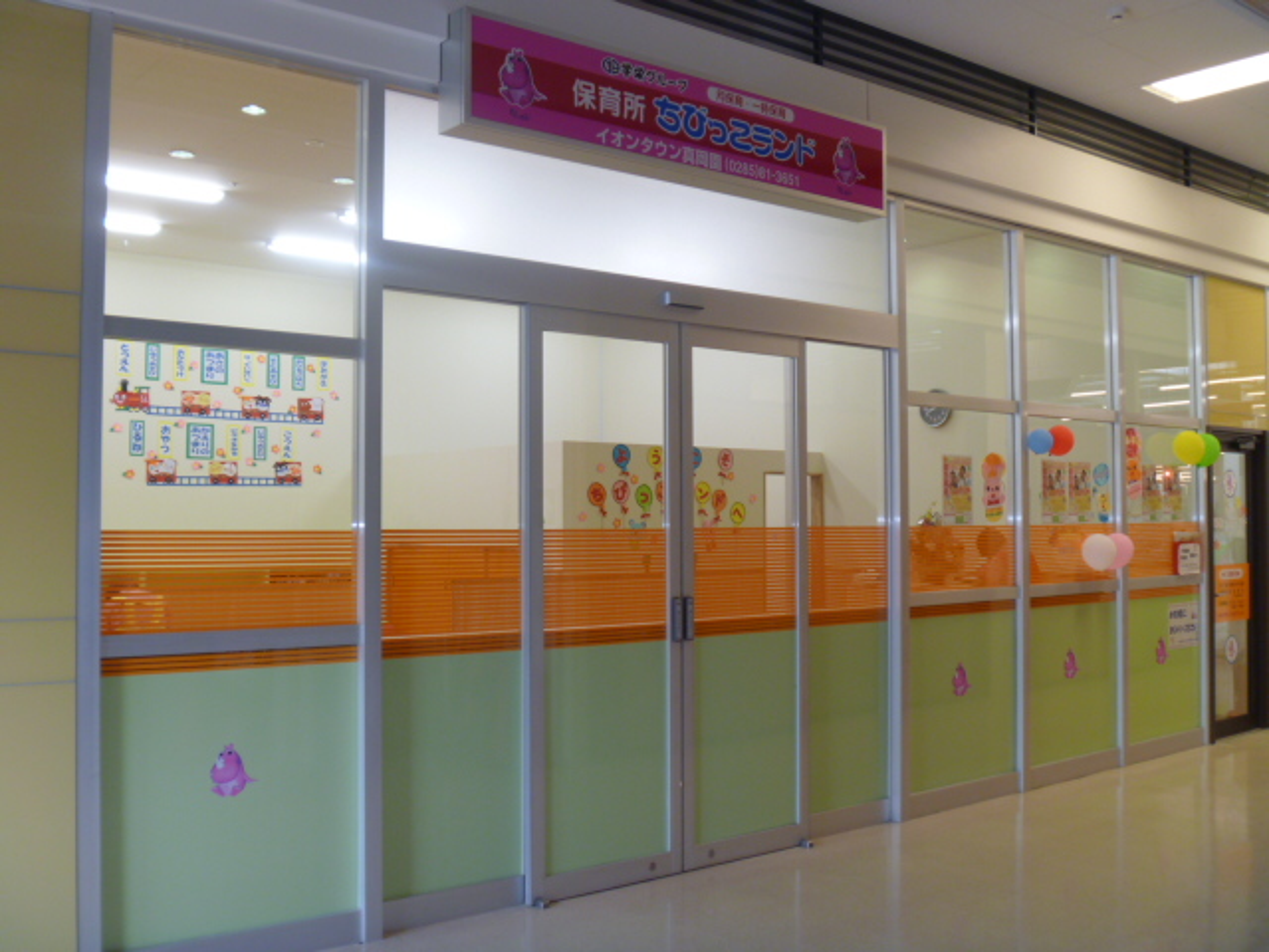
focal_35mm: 35
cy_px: 476
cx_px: 634
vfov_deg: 40.7
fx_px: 1283
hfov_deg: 52.6
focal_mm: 6.3
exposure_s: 1/30
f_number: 3.5
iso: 100
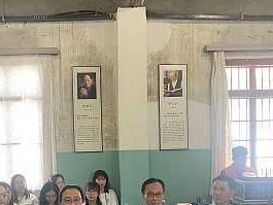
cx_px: 98
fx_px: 387
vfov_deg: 29.0
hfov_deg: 38.6
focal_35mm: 49
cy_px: 164
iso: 200
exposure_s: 1/60
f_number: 1.8
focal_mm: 4.25
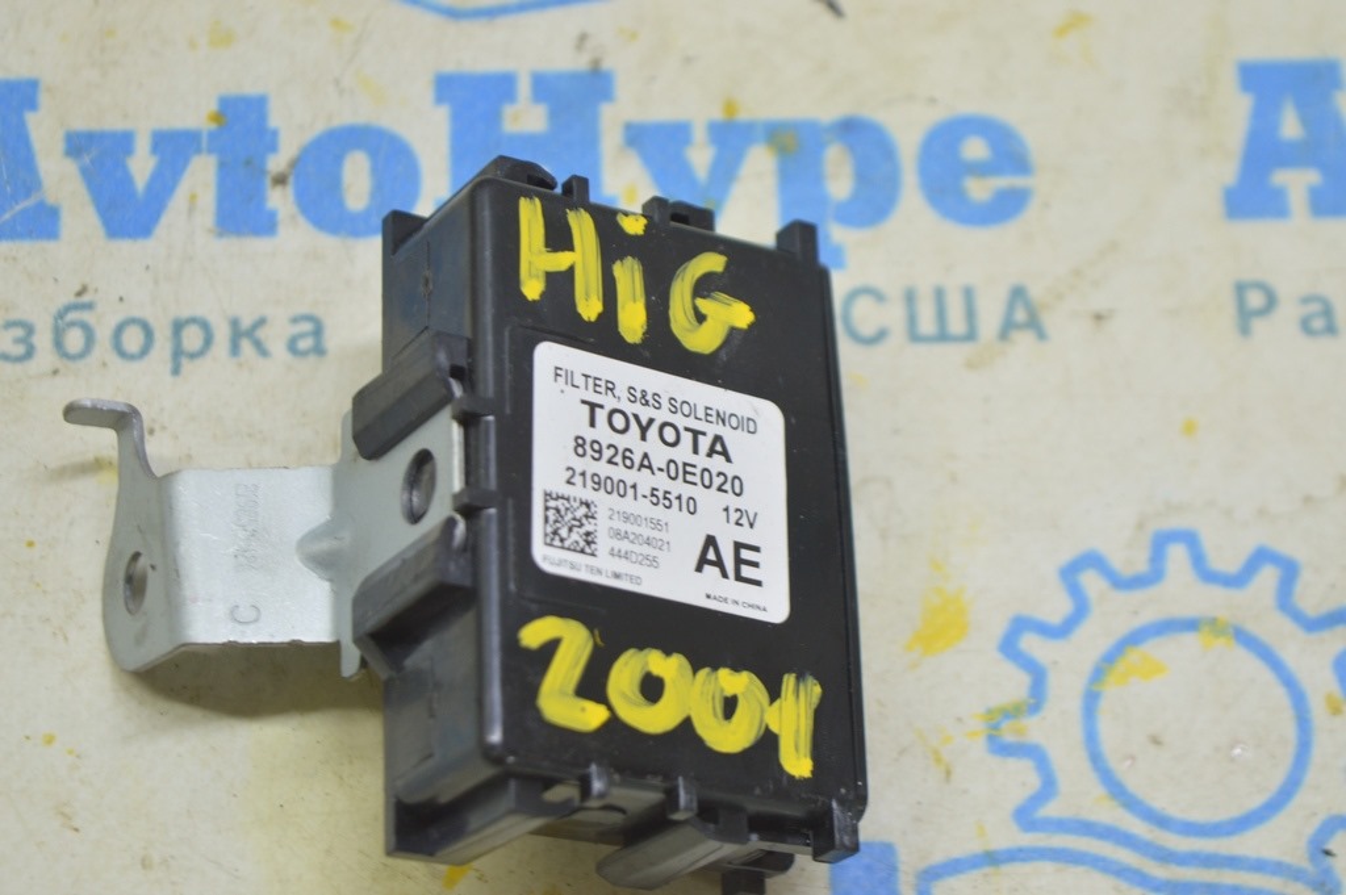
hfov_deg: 24.6
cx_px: 673
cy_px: 448
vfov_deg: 16.5
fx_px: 3082
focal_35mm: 82
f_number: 5.6
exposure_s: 1/20
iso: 400
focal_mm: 55
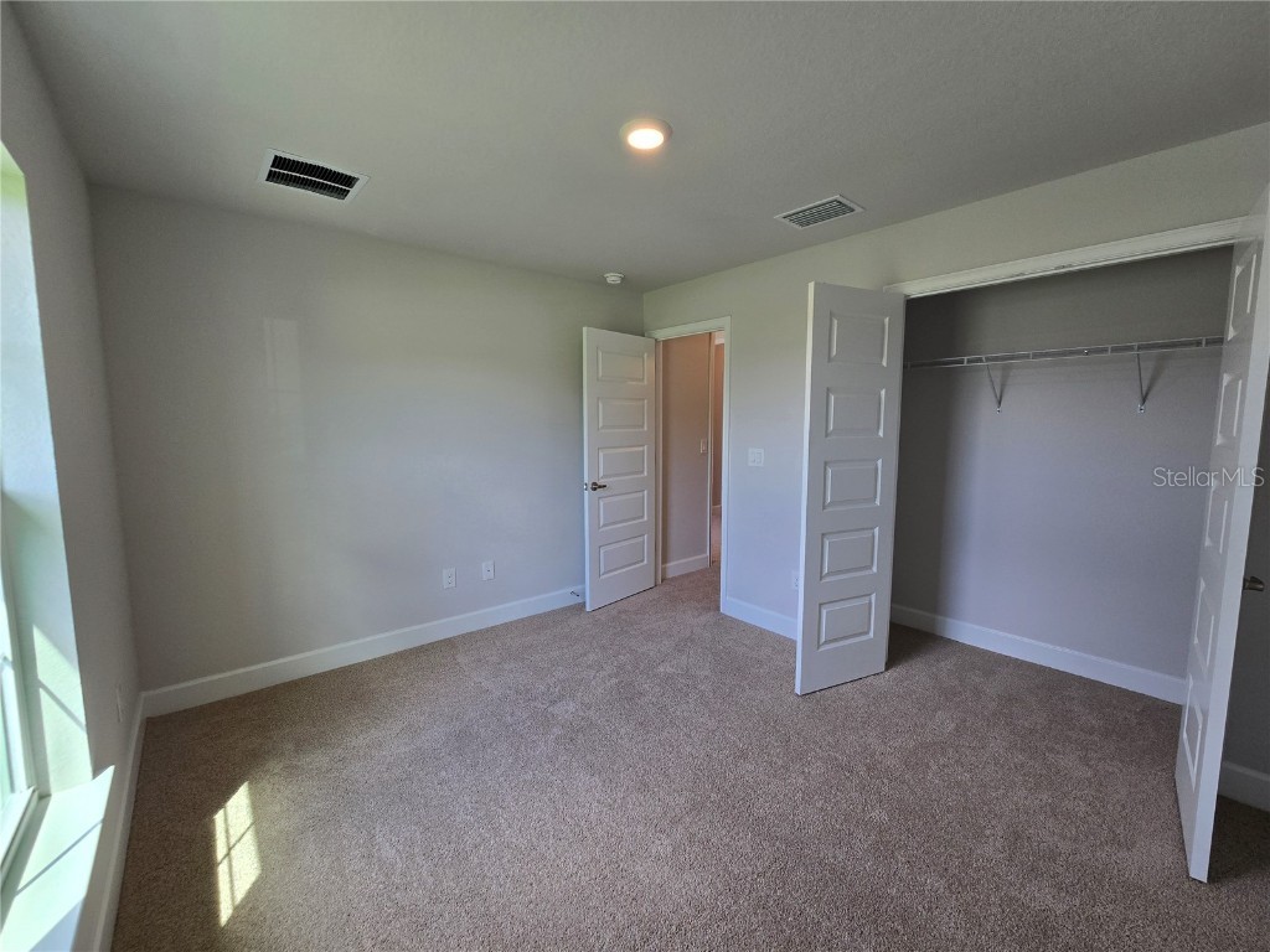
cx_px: 635
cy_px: 476
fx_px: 477
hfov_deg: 106.2
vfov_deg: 89.9
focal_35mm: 13
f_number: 2.2
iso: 64
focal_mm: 2.2
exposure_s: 1/120
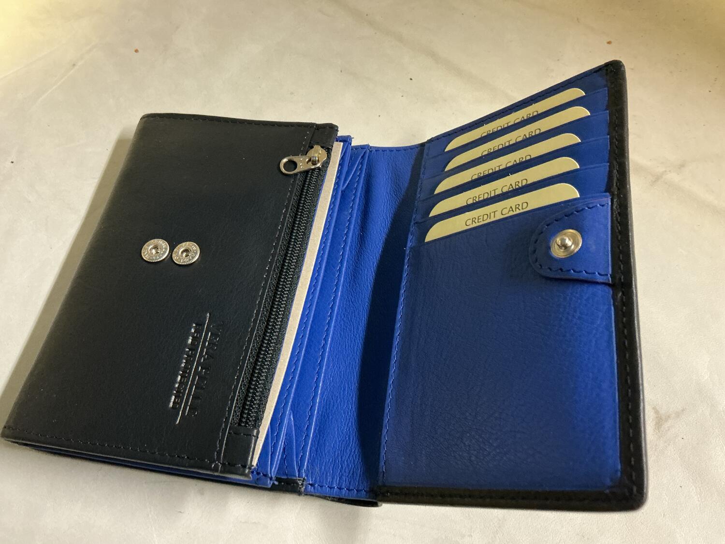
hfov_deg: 61.7
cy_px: 272
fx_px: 607
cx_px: 362
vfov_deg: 48.2
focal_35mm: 29
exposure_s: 1/33
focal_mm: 3
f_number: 1.8
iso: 250
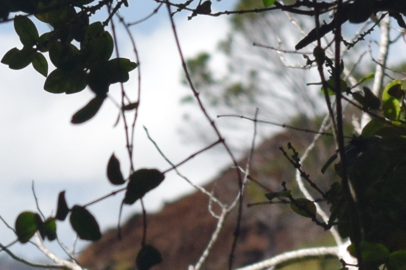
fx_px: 6126
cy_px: 459
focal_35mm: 543
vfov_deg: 2.5
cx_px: -440
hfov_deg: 3.8
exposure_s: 1/1000
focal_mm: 55
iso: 720
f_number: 5.6
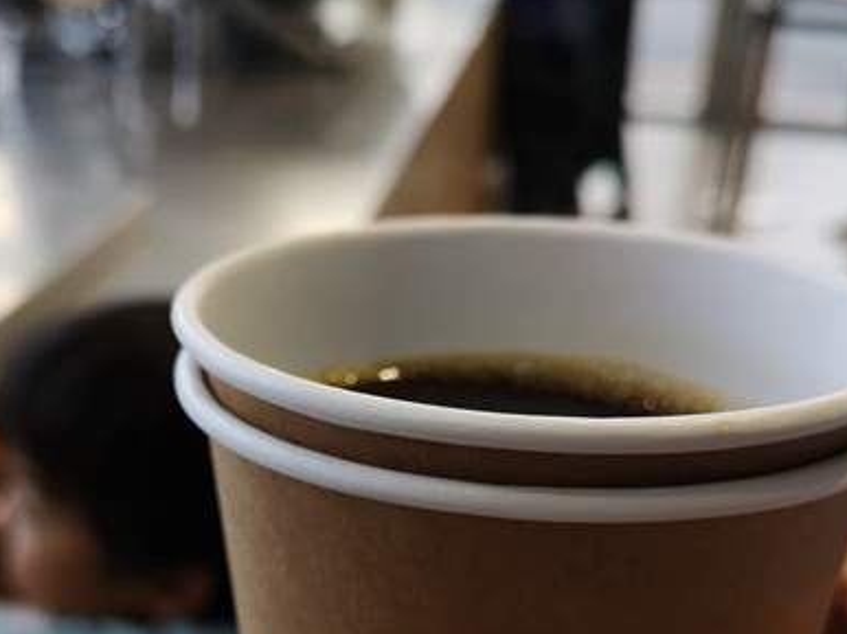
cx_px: 334
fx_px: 1369
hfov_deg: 34.2
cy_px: 483
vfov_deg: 25.7
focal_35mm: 56
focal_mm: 3.95
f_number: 1.8
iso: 64
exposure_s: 1/100
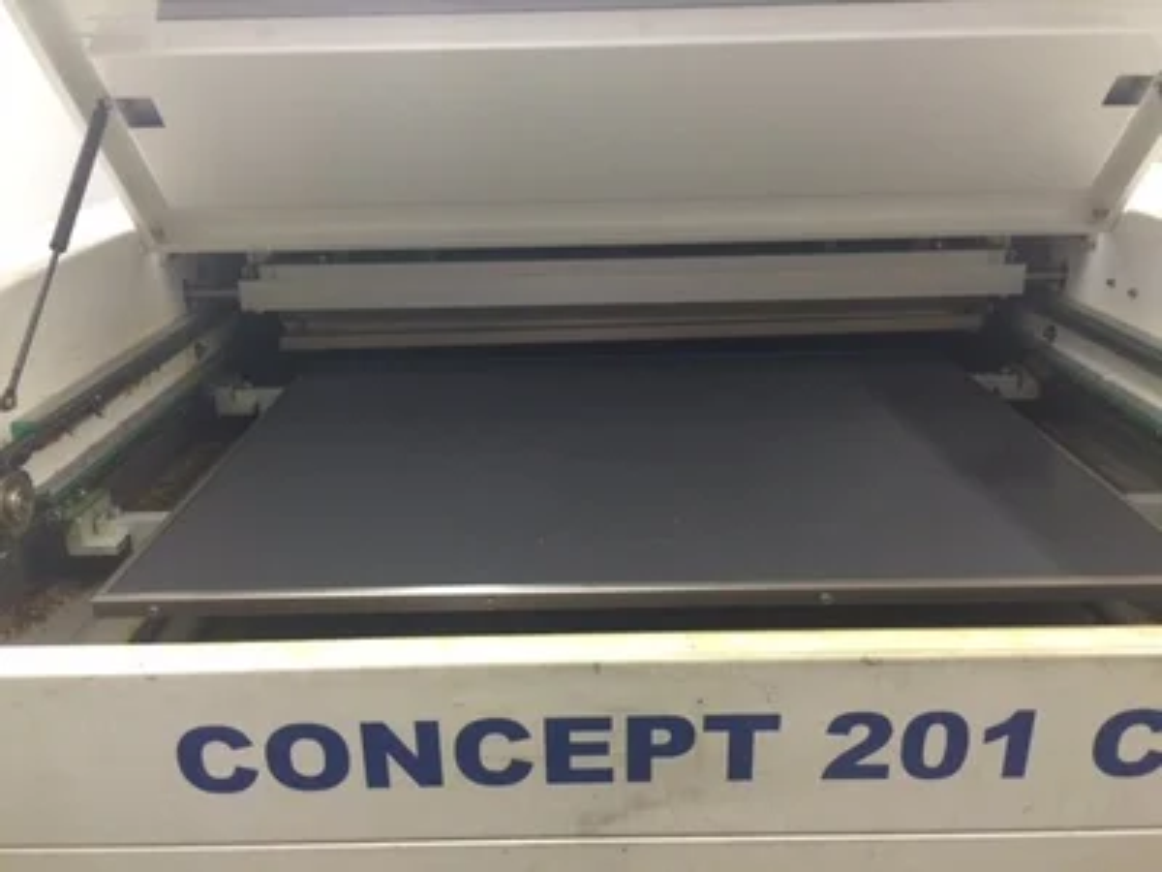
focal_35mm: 29
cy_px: 436
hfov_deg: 61.7
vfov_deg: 48.2
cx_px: 581
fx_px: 973
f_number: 2.2
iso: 160
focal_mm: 4.15
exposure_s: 1/30
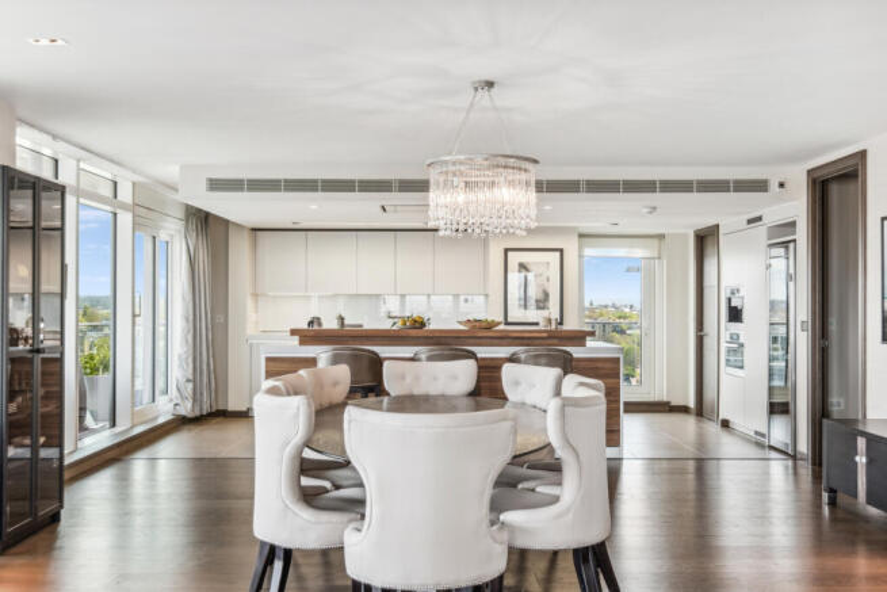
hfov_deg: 53.1
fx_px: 887
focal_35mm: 36
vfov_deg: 36.9
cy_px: 296
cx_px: 444
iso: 640
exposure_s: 1/25
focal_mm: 24
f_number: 11
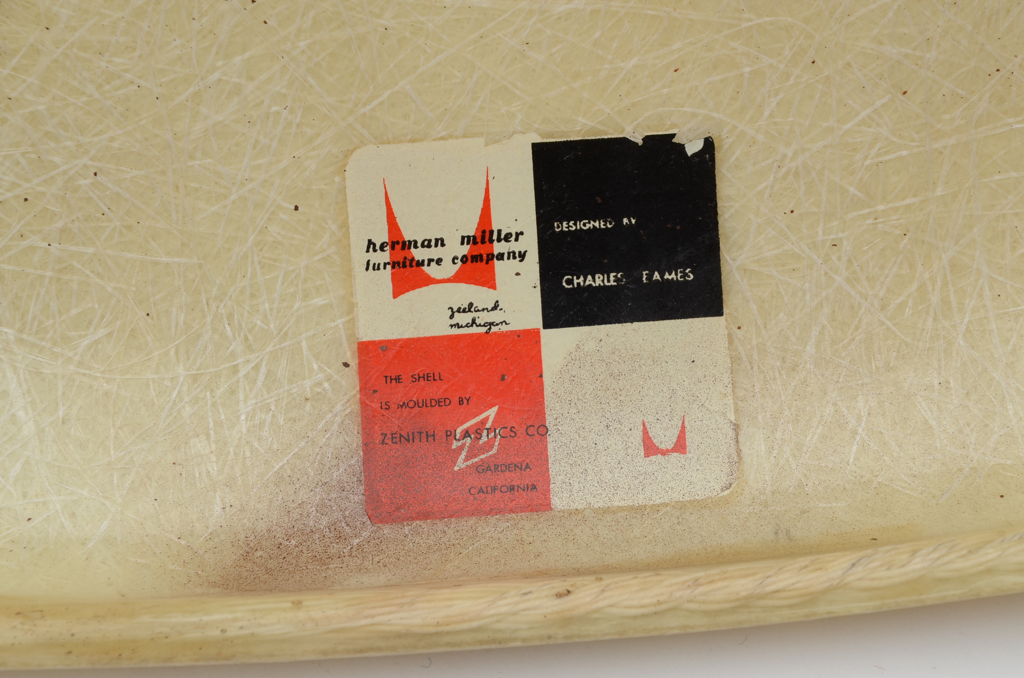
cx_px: 512
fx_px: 4471
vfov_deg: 8.7
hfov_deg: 13.1
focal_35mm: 158
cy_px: 339
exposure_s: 1/125
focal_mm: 105
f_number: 11
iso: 200
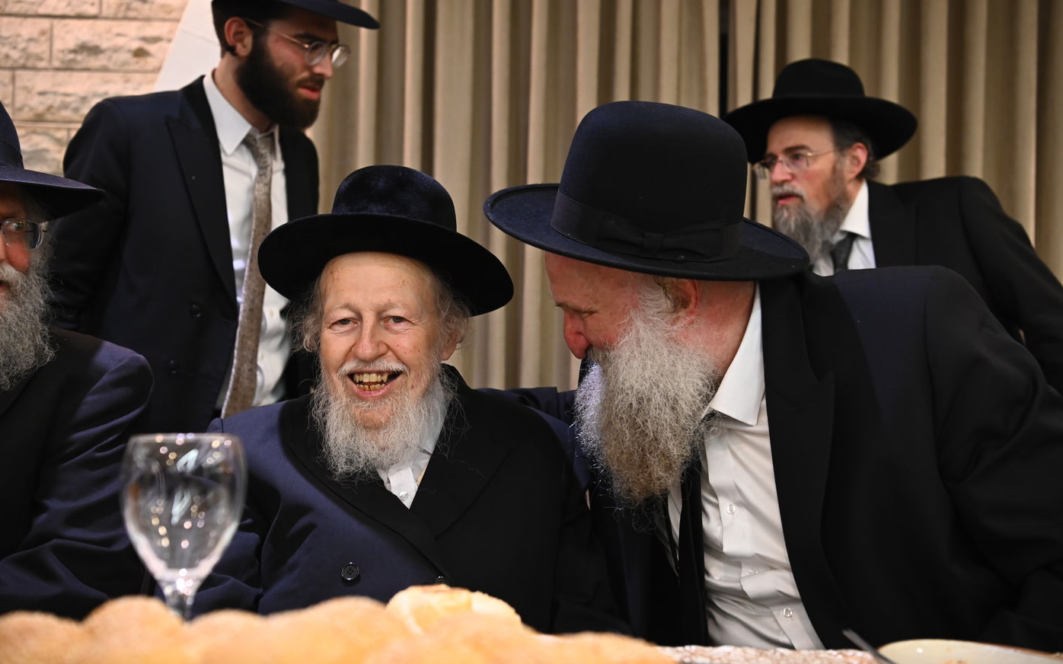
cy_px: 337
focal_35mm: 47
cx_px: 531
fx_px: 1361
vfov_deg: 27.4
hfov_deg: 42.7
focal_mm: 46
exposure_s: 1/125
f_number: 4
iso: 1600
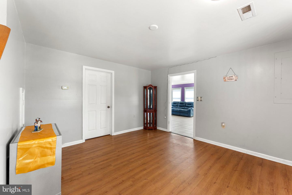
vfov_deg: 81.2
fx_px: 114
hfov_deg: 104.3
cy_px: 98
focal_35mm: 14
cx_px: 146
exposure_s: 1/8
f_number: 7.1
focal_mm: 14
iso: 1000
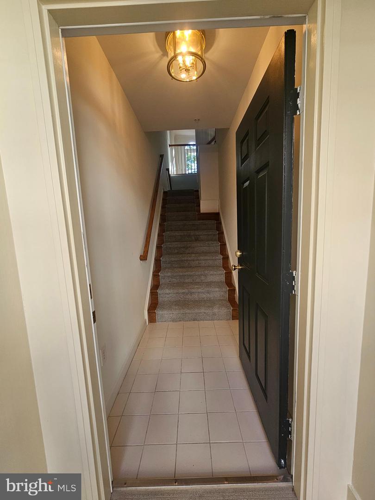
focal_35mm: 13
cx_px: 188
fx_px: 188
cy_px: 250
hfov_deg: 89.9
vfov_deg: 106.2
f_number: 2.2
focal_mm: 2.2
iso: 64
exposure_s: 1/60
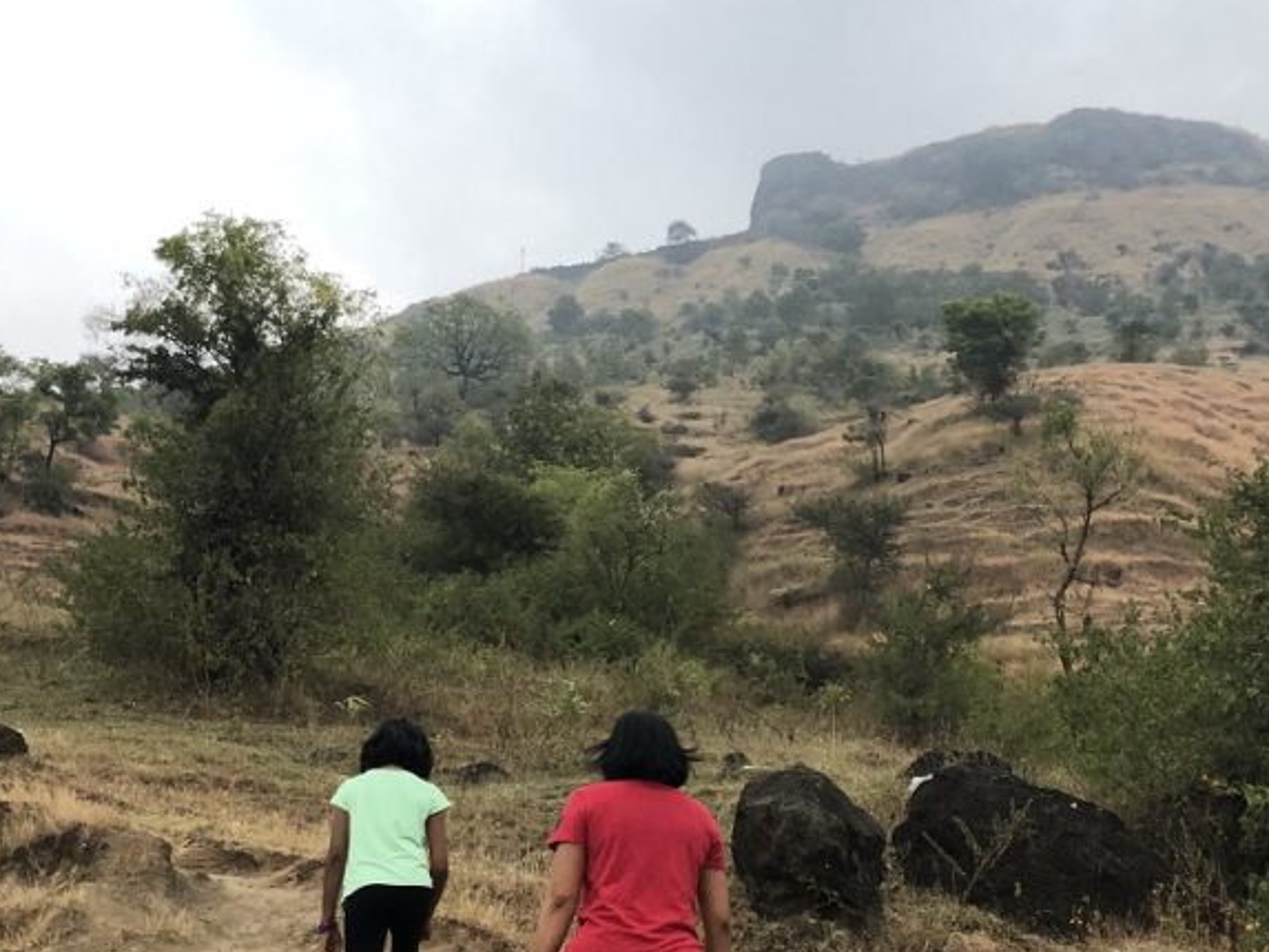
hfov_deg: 38.2
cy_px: 642
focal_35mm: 50
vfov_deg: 28.9
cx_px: 660
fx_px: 1833
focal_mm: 3.99
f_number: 1.8
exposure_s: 1/30
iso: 32
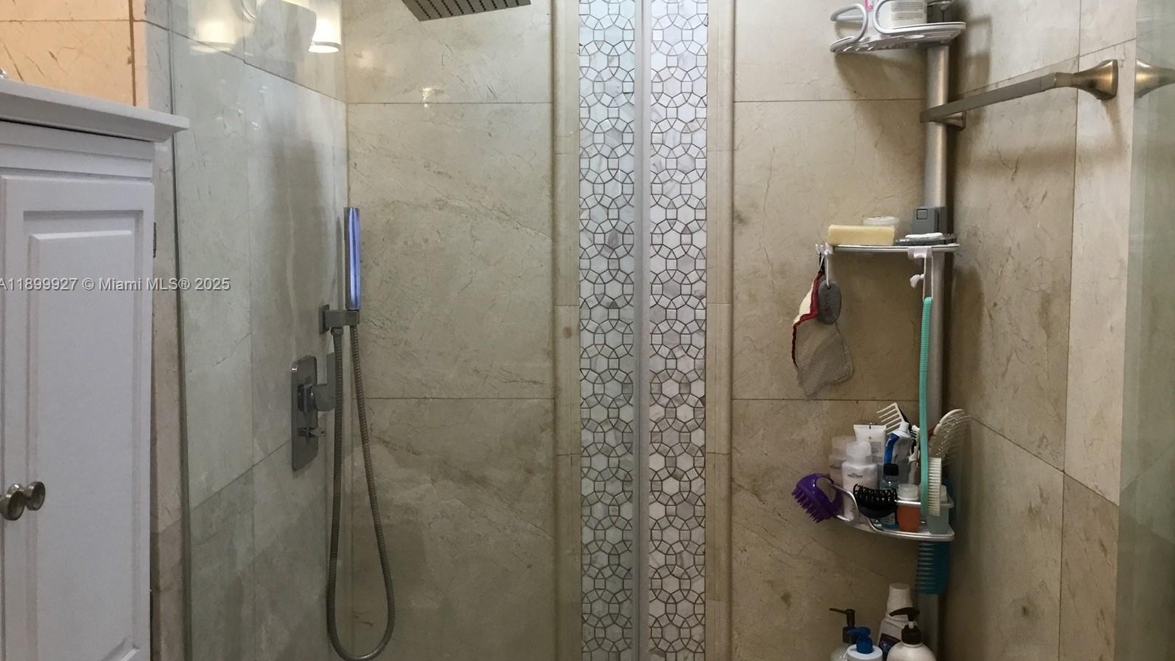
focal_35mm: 34
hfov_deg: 58.0
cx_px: 585
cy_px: 285
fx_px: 1059
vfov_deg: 34.6
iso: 40
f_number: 2.4
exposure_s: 1/30
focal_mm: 3.3
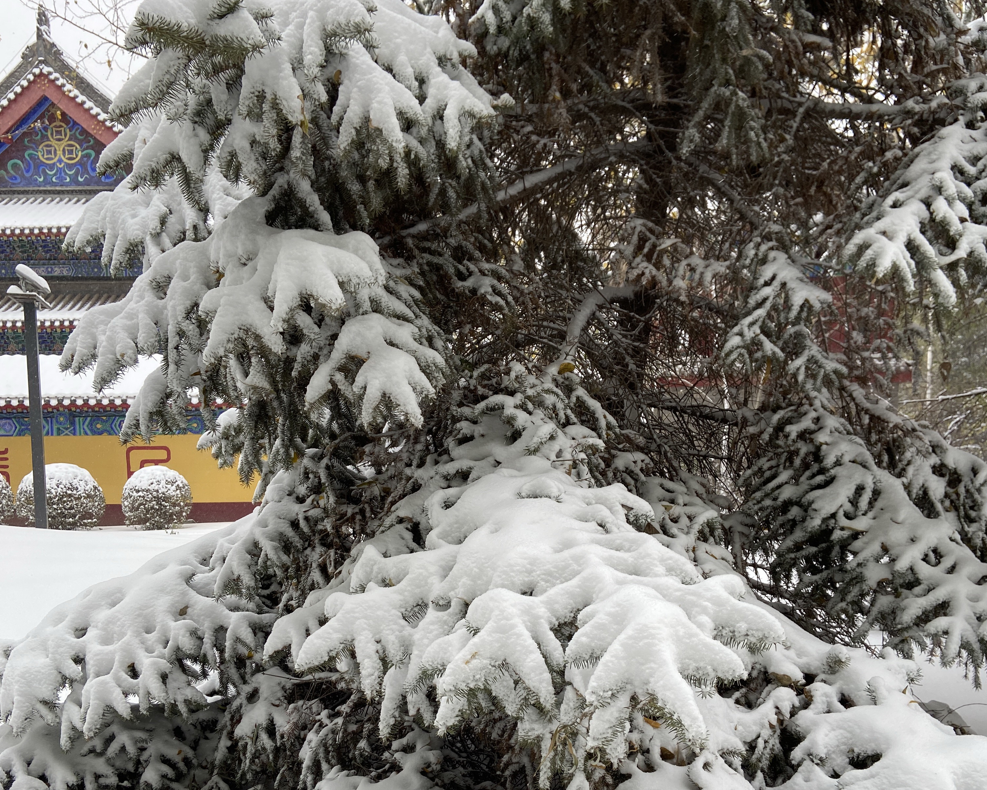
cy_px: 540
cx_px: 493
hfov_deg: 52.8
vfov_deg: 42.6
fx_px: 993
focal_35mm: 34
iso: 32
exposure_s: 1/316
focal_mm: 4.25
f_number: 1.8
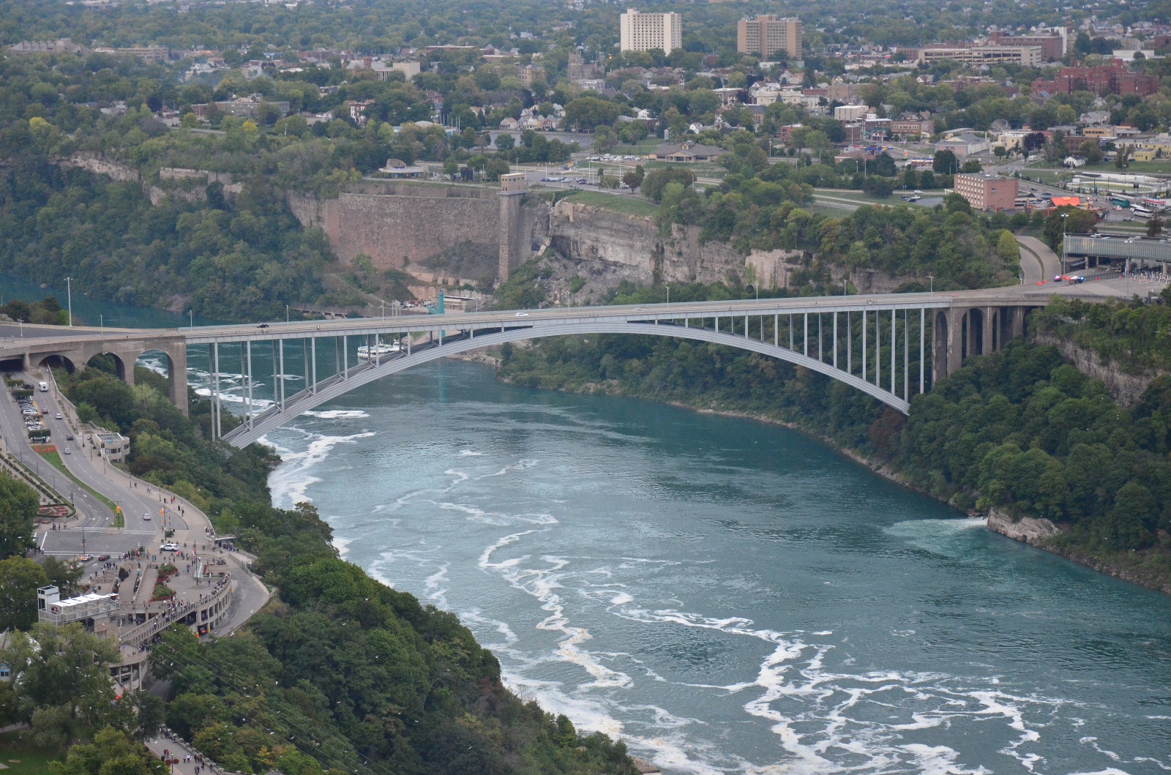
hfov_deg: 23.4
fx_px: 2823
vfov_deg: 15.6
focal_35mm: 87
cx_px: 586
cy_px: 388
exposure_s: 1/500
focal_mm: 58
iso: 1600
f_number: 5
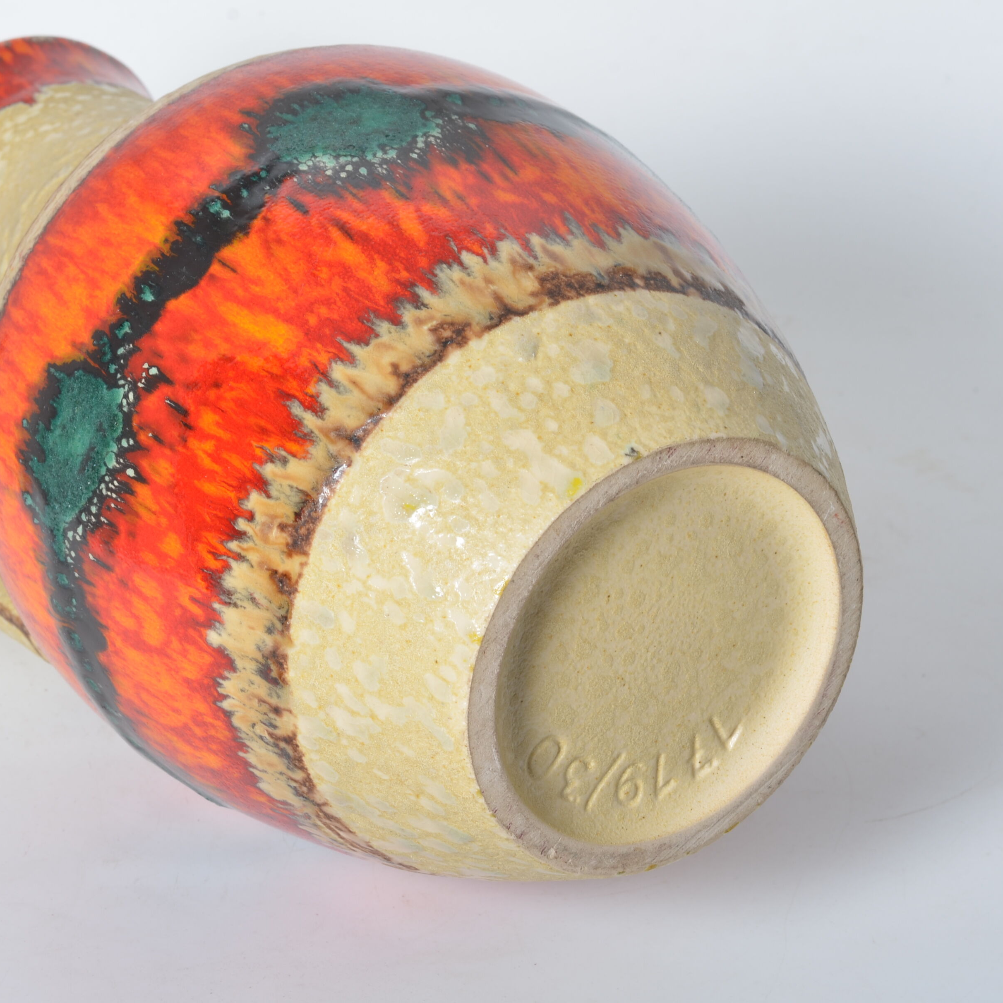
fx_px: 3180
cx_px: 316
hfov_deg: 17.9
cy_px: 503
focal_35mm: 97
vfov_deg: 17.9
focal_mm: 50
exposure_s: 1/125
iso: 100
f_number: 11
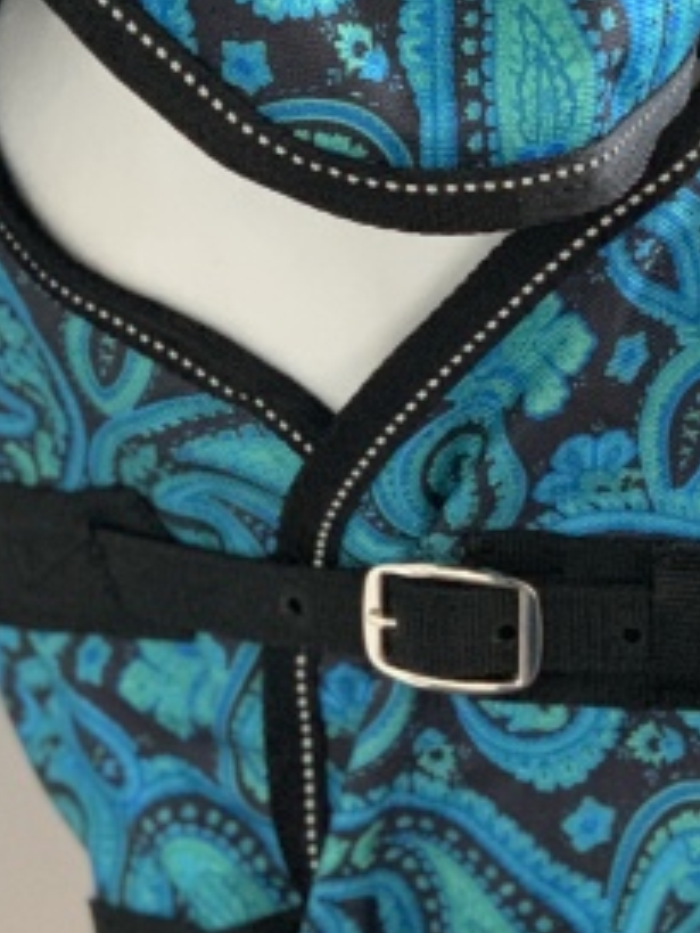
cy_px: 277
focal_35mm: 160
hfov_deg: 9.3
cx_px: 540
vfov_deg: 12.3
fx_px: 4311
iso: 320
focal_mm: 6
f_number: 2.4
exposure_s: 1/60
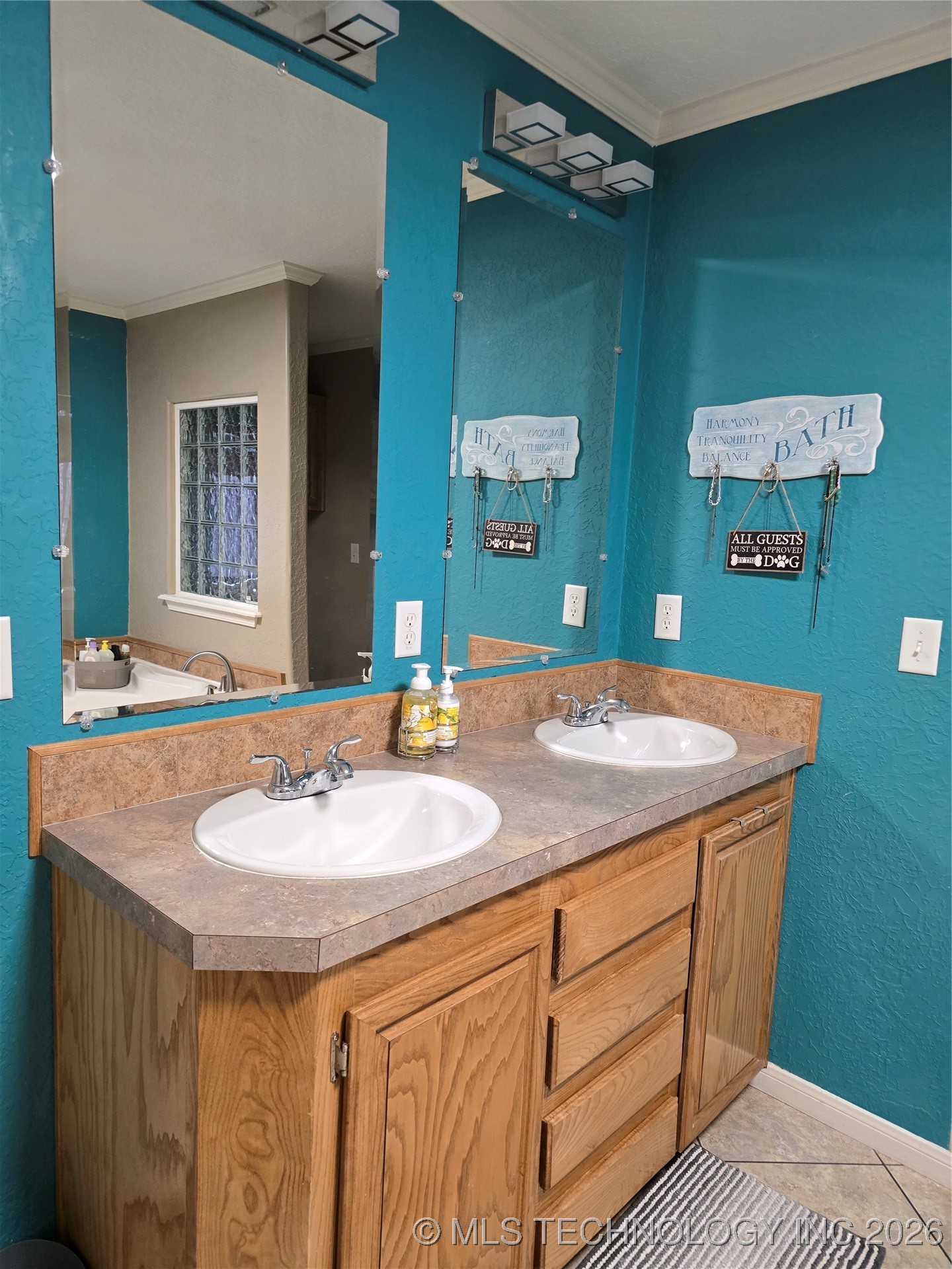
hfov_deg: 58.9
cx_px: 476
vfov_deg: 73.9
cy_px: 634
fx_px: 843
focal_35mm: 23
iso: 640
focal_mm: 6.3
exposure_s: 1/120
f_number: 1.7
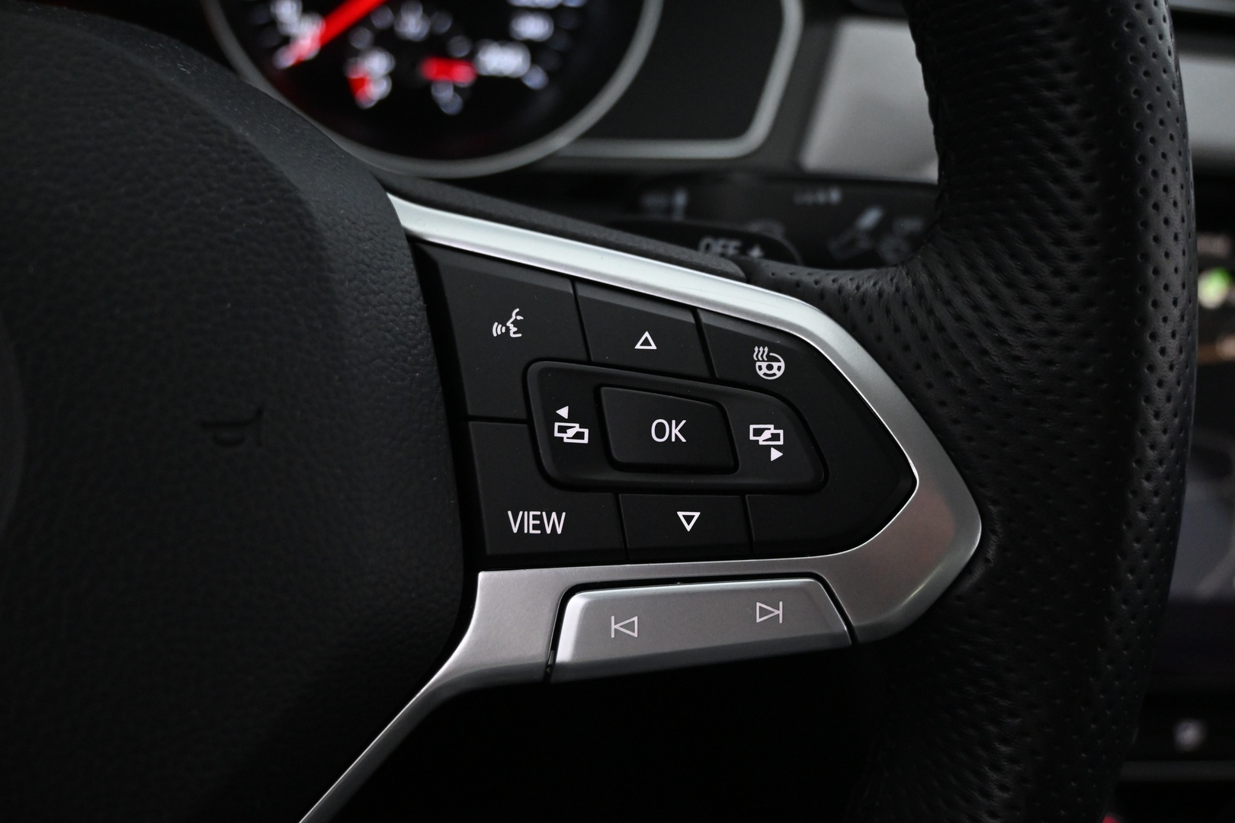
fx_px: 1183
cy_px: 412
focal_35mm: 34
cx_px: 618
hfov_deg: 55.1
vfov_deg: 38.4
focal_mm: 23
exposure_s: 1/40
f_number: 4.2
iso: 3600
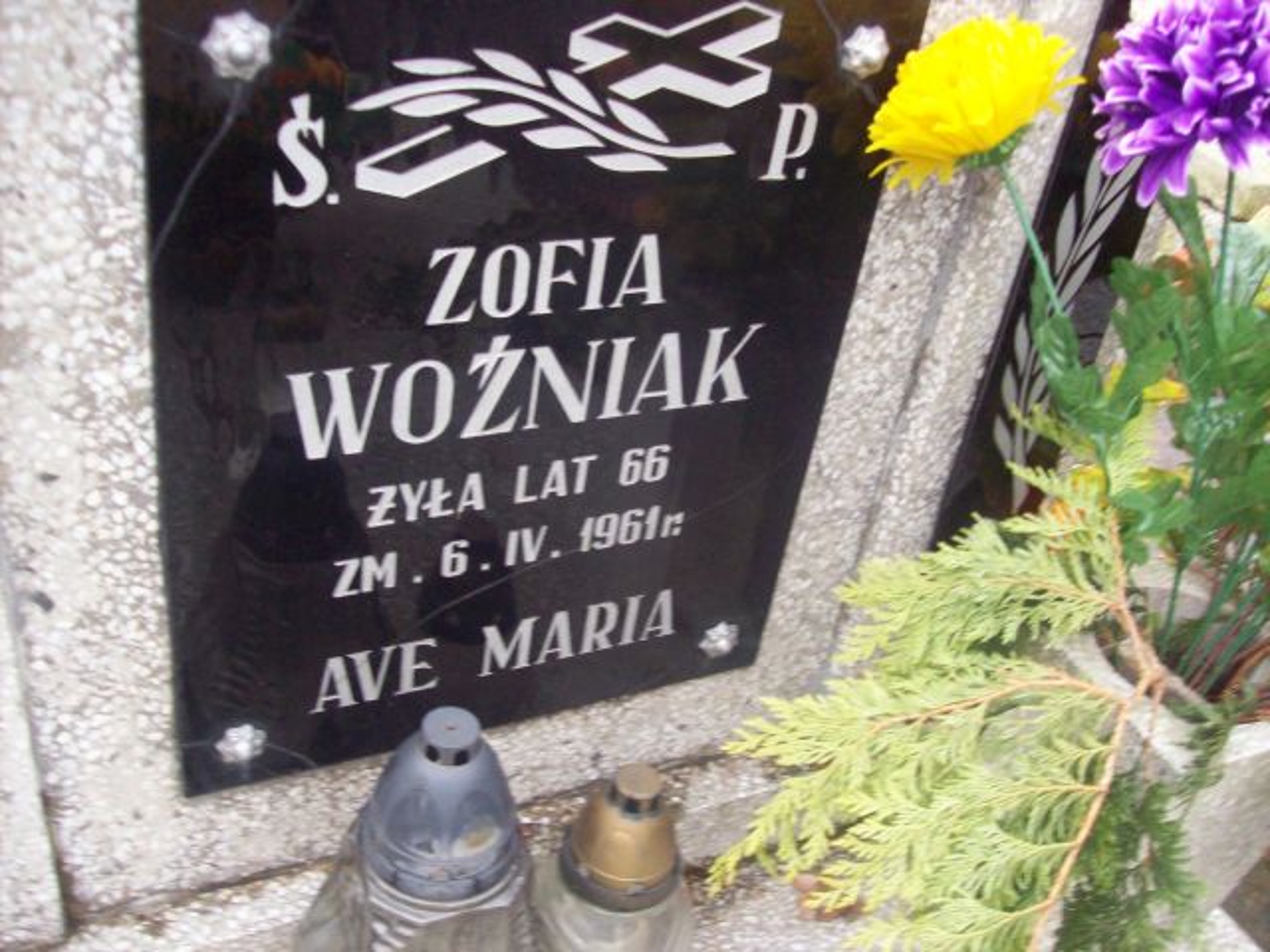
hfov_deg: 51.4
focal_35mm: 36
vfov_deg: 39.7
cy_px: 476
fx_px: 1321
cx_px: 635
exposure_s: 1/68.8
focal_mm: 6
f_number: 2.7
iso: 200
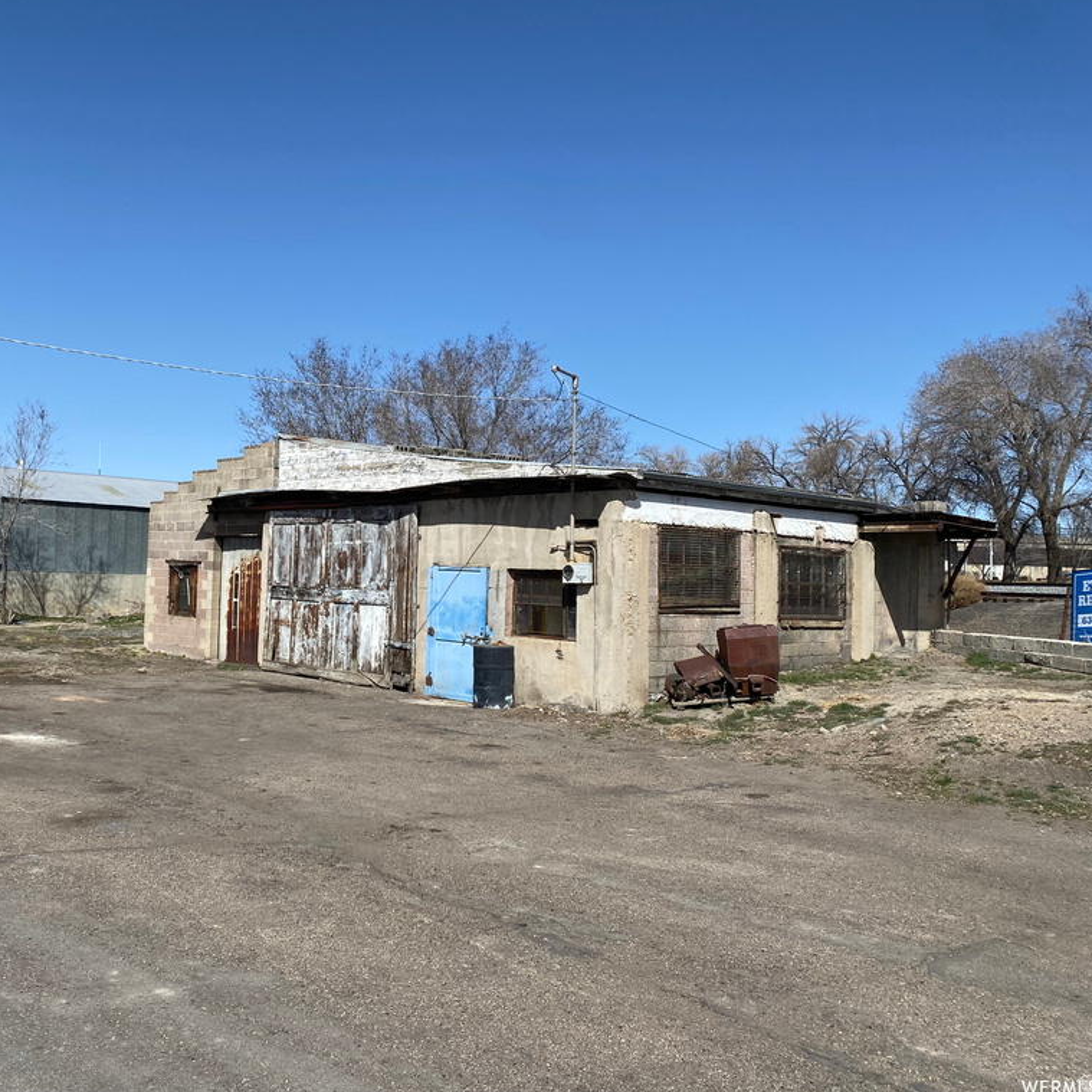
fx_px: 1106
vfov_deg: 52.5
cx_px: 363
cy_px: 544
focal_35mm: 31
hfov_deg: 51.5
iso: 32
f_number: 1.8
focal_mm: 4.25
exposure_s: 1/4115
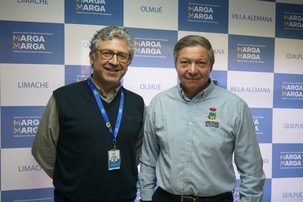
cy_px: 101
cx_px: 152
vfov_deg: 35.1
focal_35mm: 38
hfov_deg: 50.7
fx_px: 320
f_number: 7.1
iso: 1600
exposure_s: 1/160
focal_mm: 38
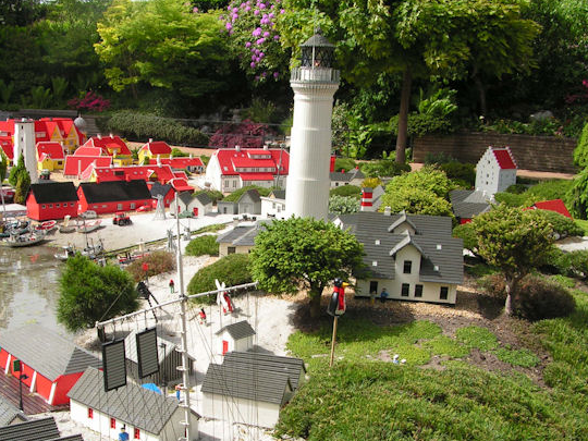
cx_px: 247
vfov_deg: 30.2
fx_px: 815
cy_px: 264
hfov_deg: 39.6
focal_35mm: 48
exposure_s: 1/200
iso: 50
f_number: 5.6
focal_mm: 6.3
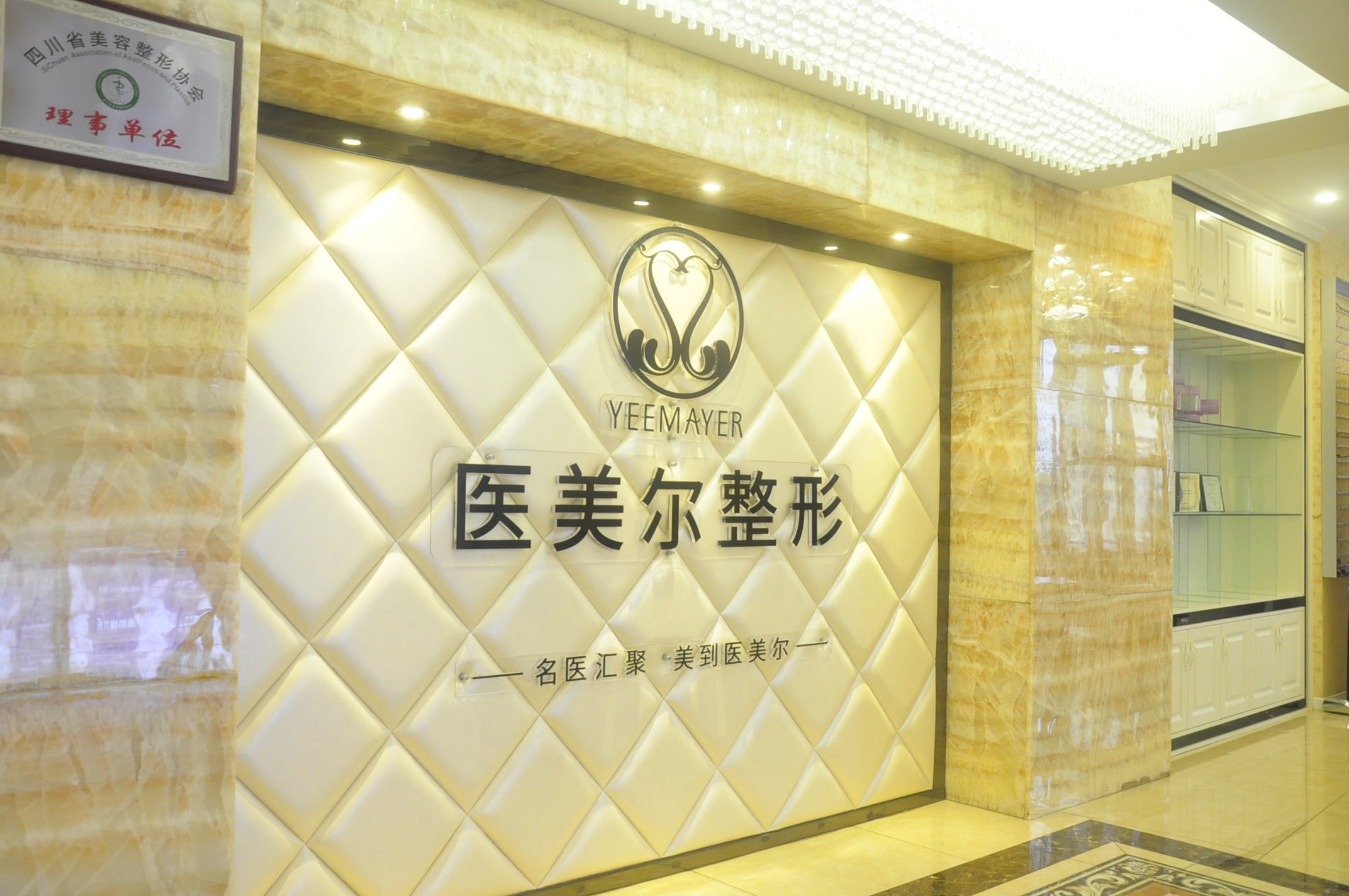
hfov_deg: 59.6
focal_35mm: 32
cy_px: 448
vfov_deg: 41.6
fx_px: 1179
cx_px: 674
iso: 1250
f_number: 6.3
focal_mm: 21
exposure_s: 1/40
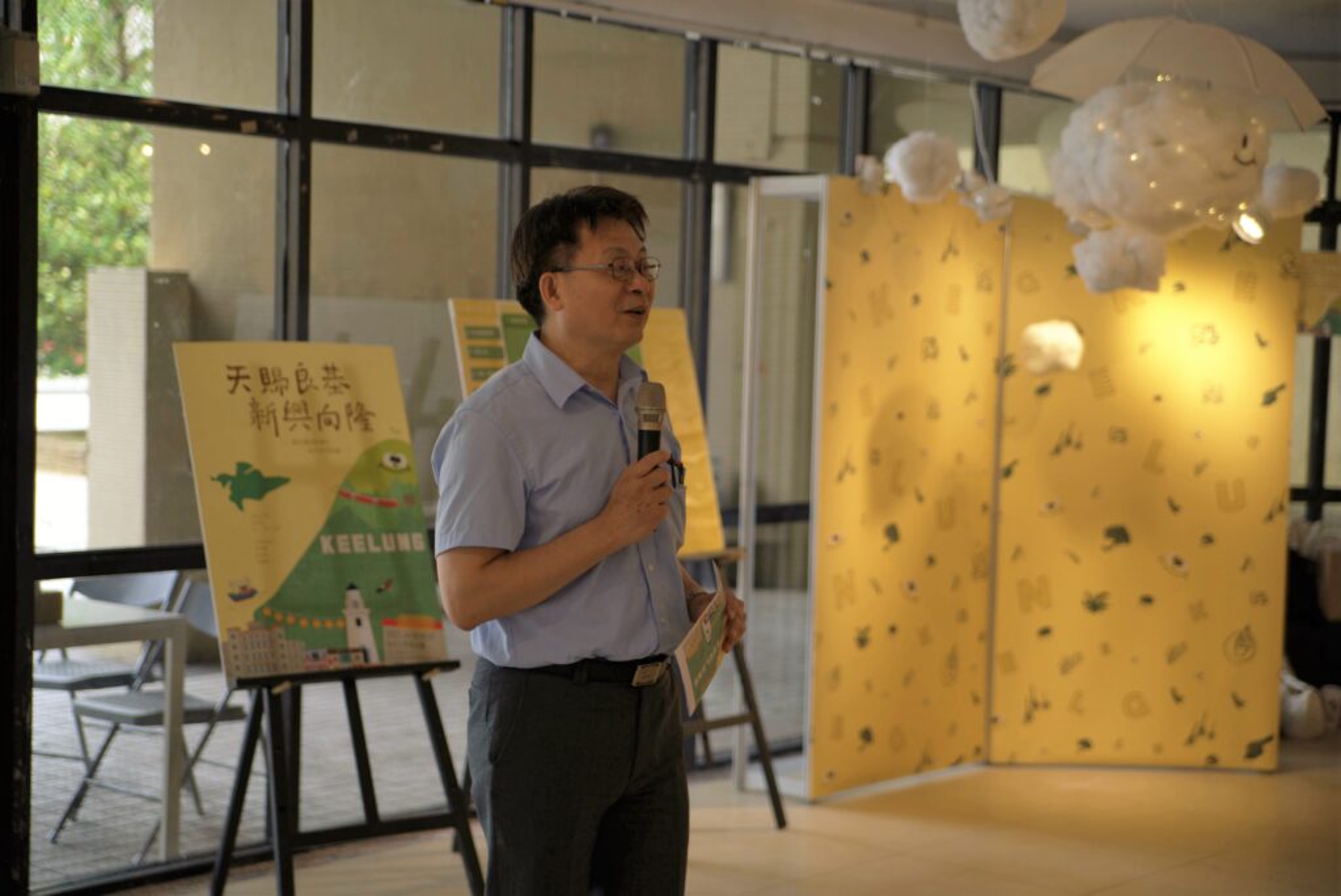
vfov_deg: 22.7
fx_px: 2236
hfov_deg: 33.4
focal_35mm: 60
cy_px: 448
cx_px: 670
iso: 500
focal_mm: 60
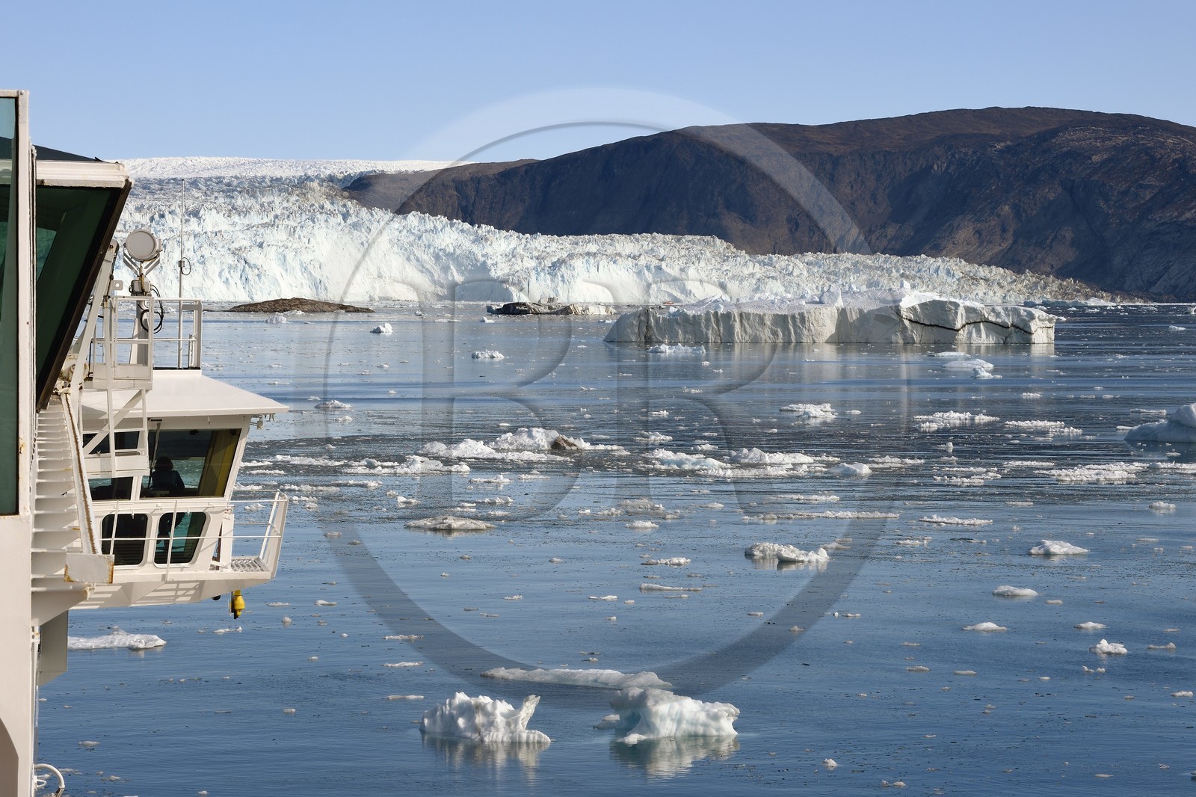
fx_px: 4650
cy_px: 398
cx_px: 598
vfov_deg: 9.8
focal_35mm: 140
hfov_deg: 14.7
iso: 200
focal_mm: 140
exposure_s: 1/320
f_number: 16
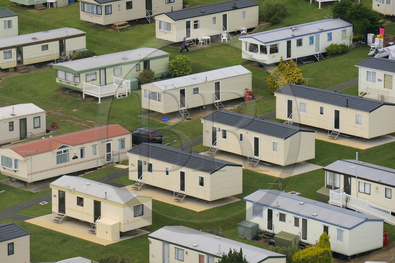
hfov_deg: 10.3
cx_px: 198
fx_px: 2194
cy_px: 132
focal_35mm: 200
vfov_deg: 6.9
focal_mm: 200
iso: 400
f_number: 6.3
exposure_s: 1/800
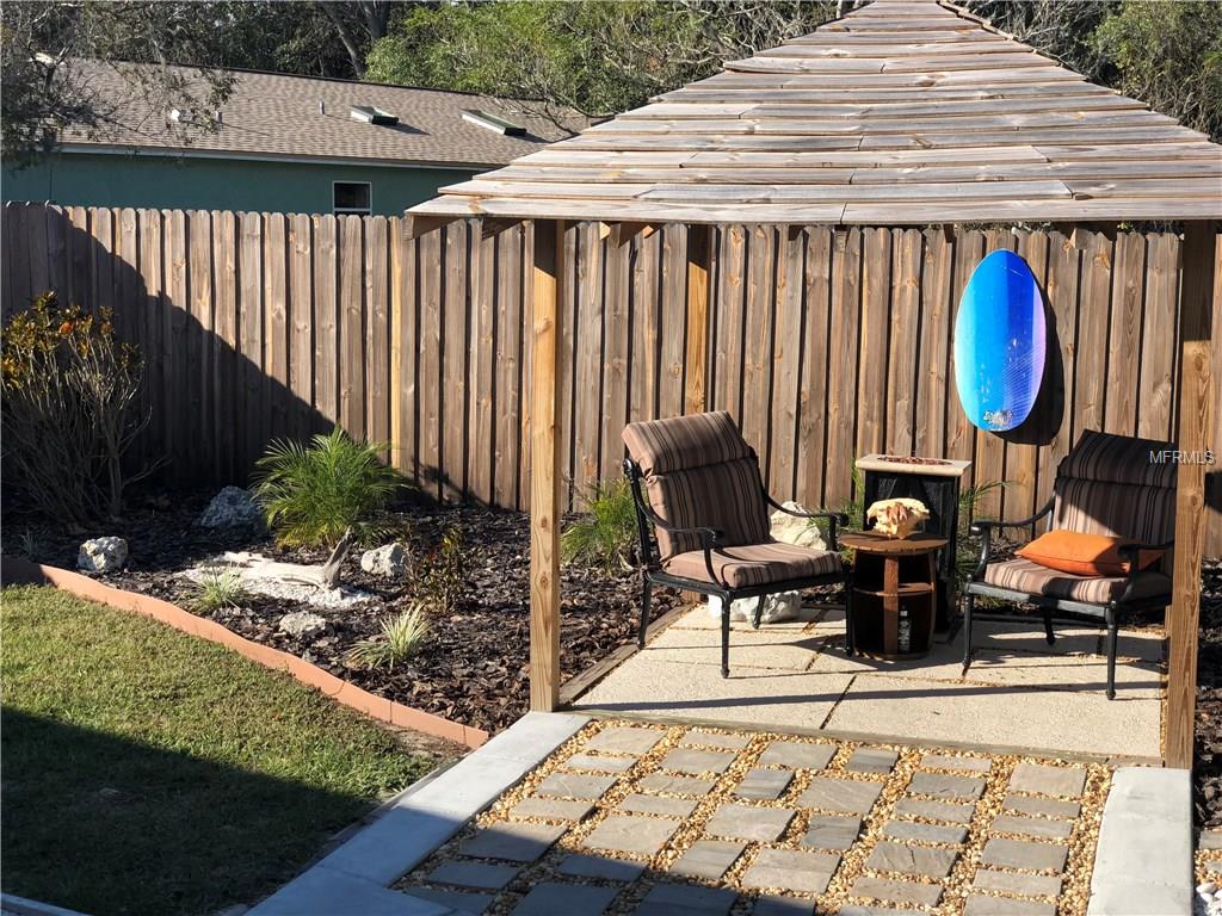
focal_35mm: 52
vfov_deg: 28.0
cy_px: 458
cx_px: 611
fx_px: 1836
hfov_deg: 36.8
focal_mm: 6
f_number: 2.4
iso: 16
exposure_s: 1/623
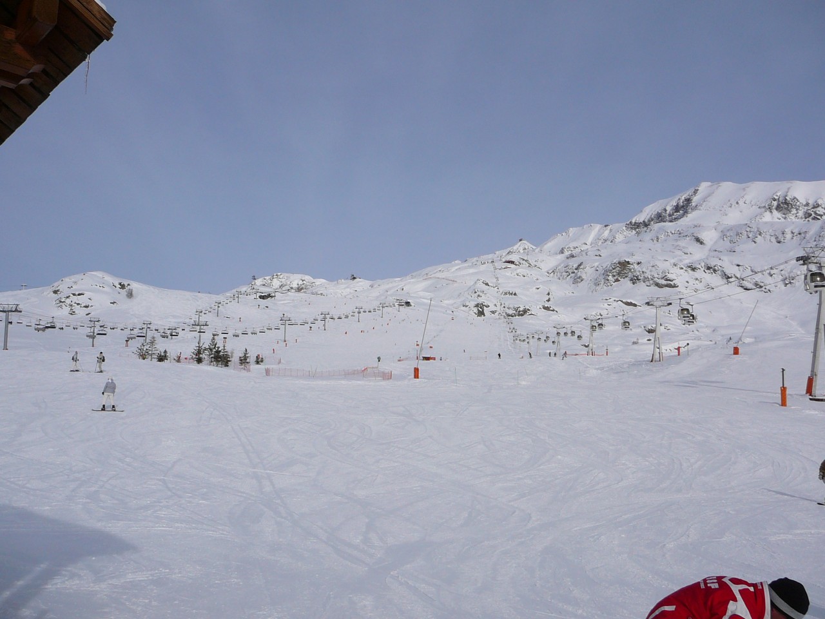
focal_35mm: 35
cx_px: 412
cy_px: 310
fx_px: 834
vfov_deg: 40.7
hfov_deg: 52.6
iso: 80
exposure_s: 1/1300
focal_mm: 5.2
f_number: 5
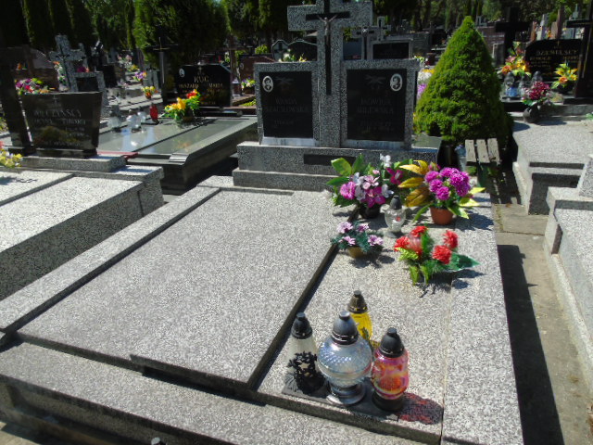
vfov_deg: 54.9
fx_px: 428
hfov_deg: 69.4
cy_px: 222
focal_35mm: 25
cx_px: 296
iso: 80
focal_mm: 4.4
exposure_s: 1/1000
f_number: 3.4
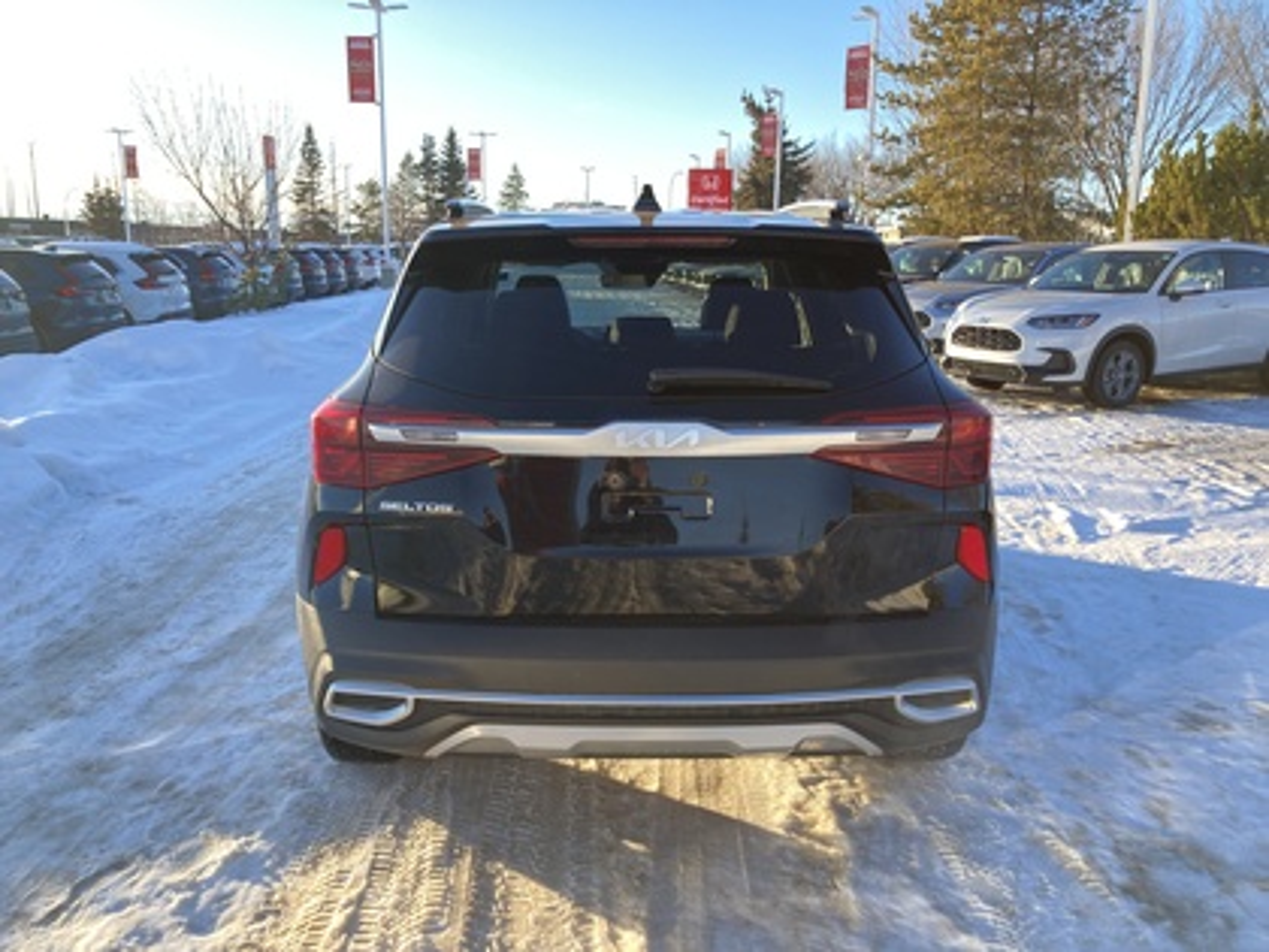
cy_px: 476
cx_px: 634
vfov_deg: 49.7
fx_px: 1026
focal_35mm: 28
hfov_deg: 63.4
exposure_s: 1/121
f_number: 1.8
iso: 20
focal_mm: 3.99
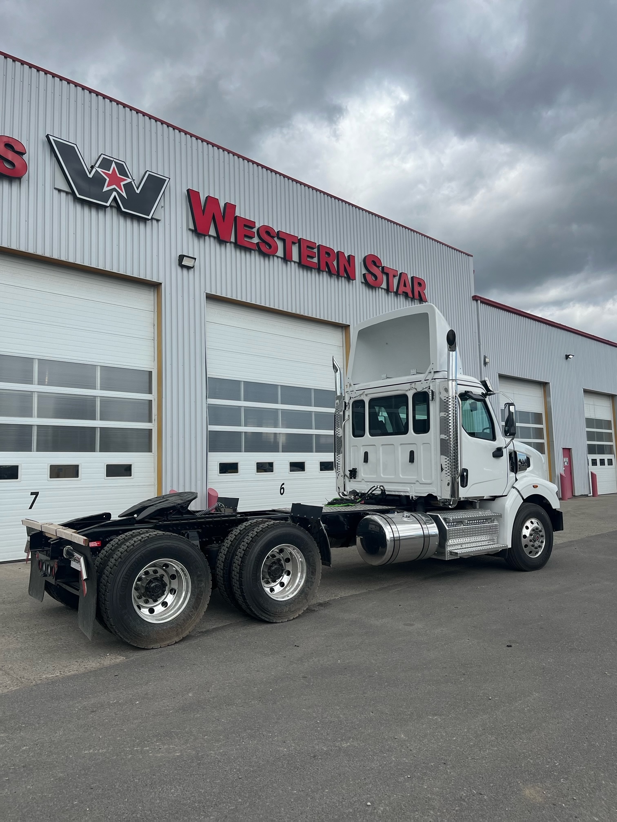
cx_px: 308
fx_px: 618
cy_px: 411
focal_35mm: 26
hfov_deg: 53.1
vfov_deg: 67.3
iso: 50
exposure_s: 1/3311
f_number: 1.6
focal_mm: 5.1
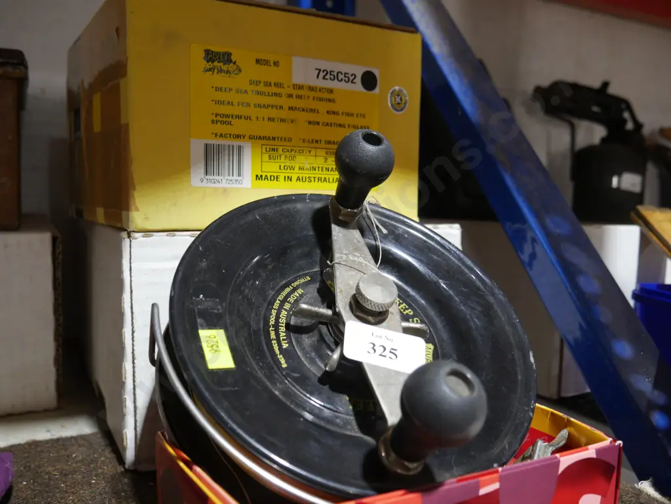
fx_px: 621
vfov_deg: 44.2
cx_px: 336
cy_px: 252
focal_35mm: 32
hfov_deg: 56.8
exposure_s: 1/60
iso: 500
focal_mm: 16
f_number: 3.6
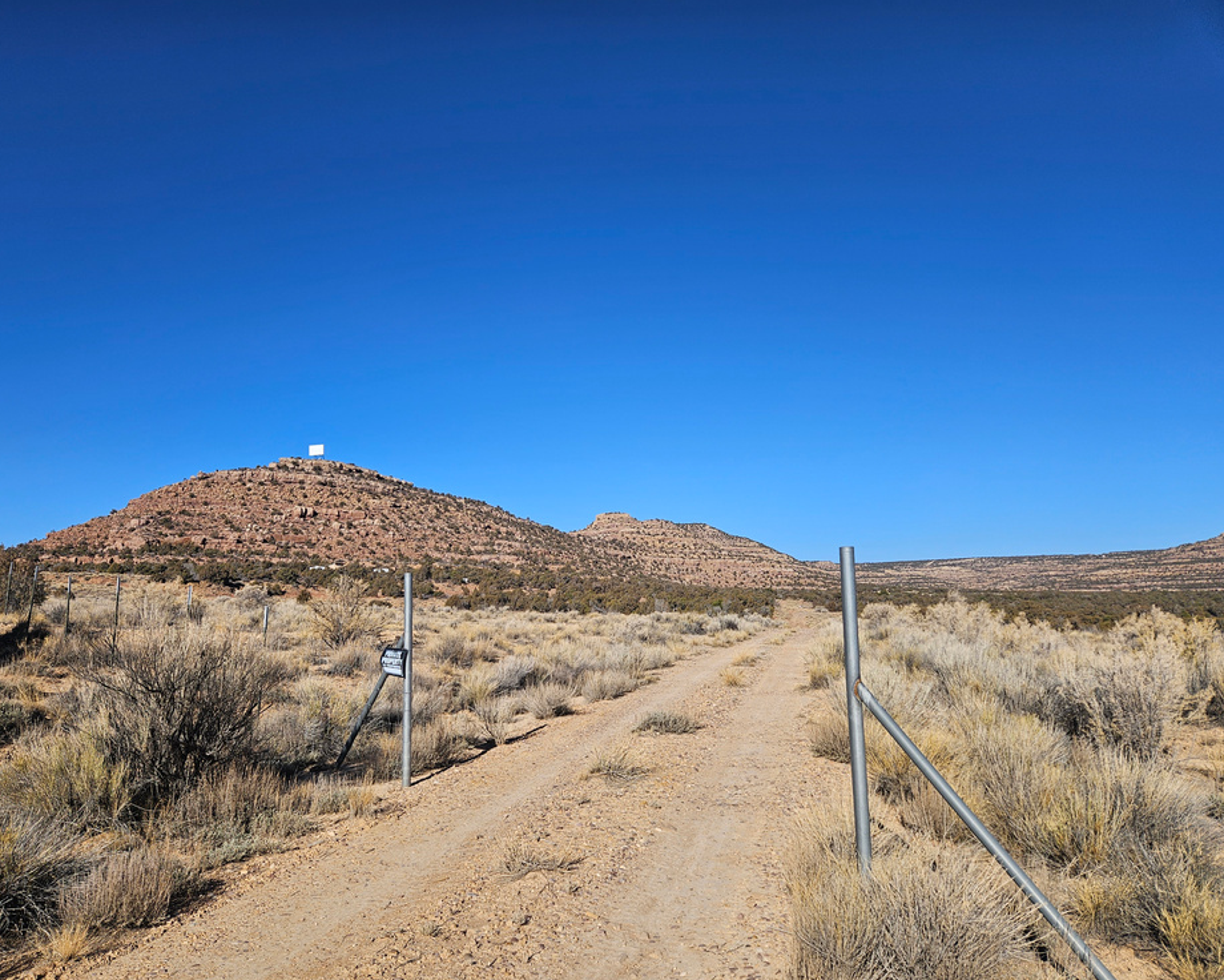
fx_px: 906
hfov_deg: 68.0
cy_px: 506
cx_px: 565
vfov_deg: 56.8
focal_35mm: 25
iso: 25
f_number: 1.8
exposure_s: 1/2760
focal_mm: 5.4
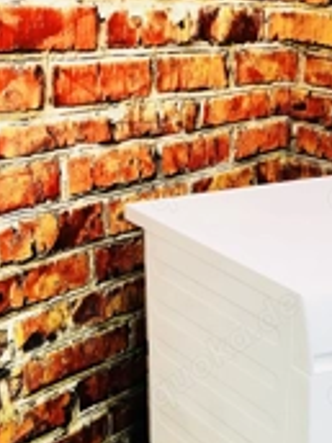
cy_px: 389
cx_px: 317
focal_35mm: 65
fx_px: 831
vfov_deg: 28.8
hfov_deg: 21.9
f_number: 1.8
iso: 40
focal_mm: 3.99
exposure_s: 1/30
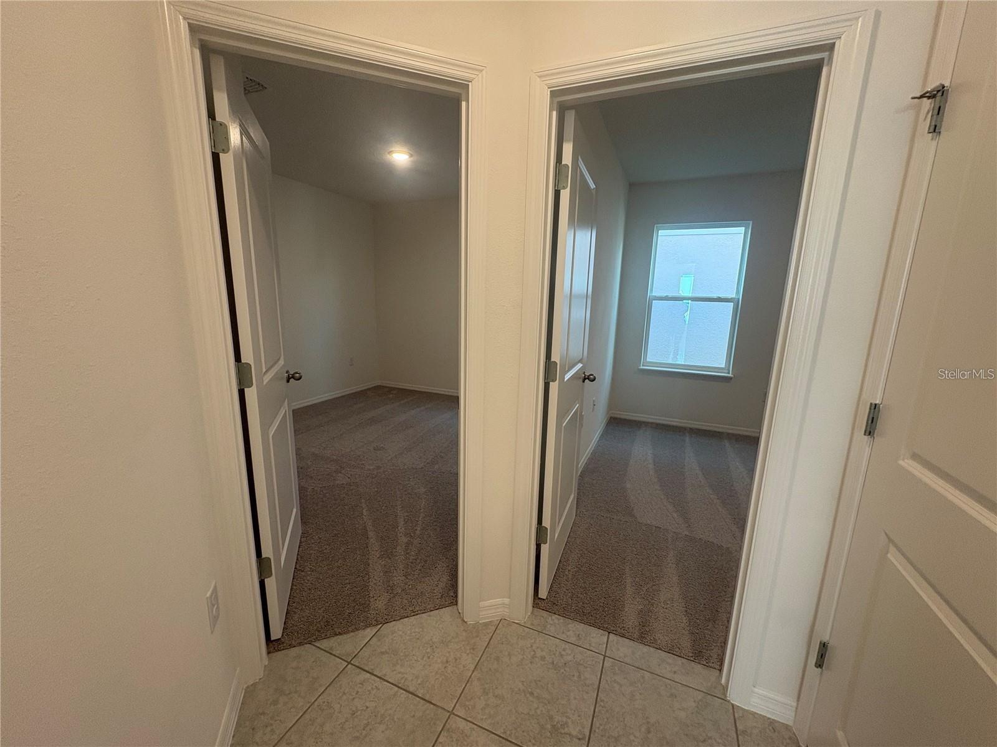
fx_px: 403
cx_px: 498
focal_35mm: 14
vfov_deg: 85.7
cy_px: 374
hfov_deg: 102.1
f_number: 2.2
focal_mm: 2.22
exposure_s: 1/120
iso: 125
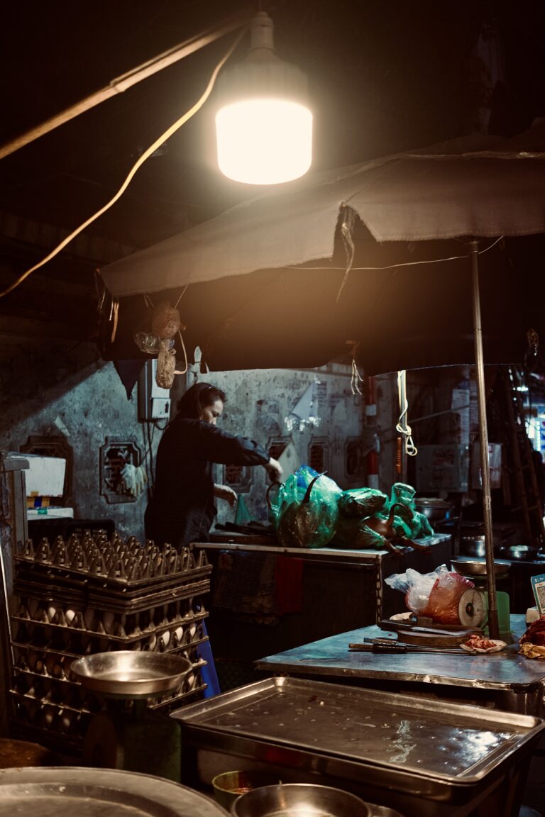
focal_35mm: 41
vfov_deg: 47.4
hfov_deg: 32.6
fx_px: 931
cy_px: 408
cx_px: 272
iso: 500
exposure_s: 1/60
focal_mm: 27
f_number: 2.8
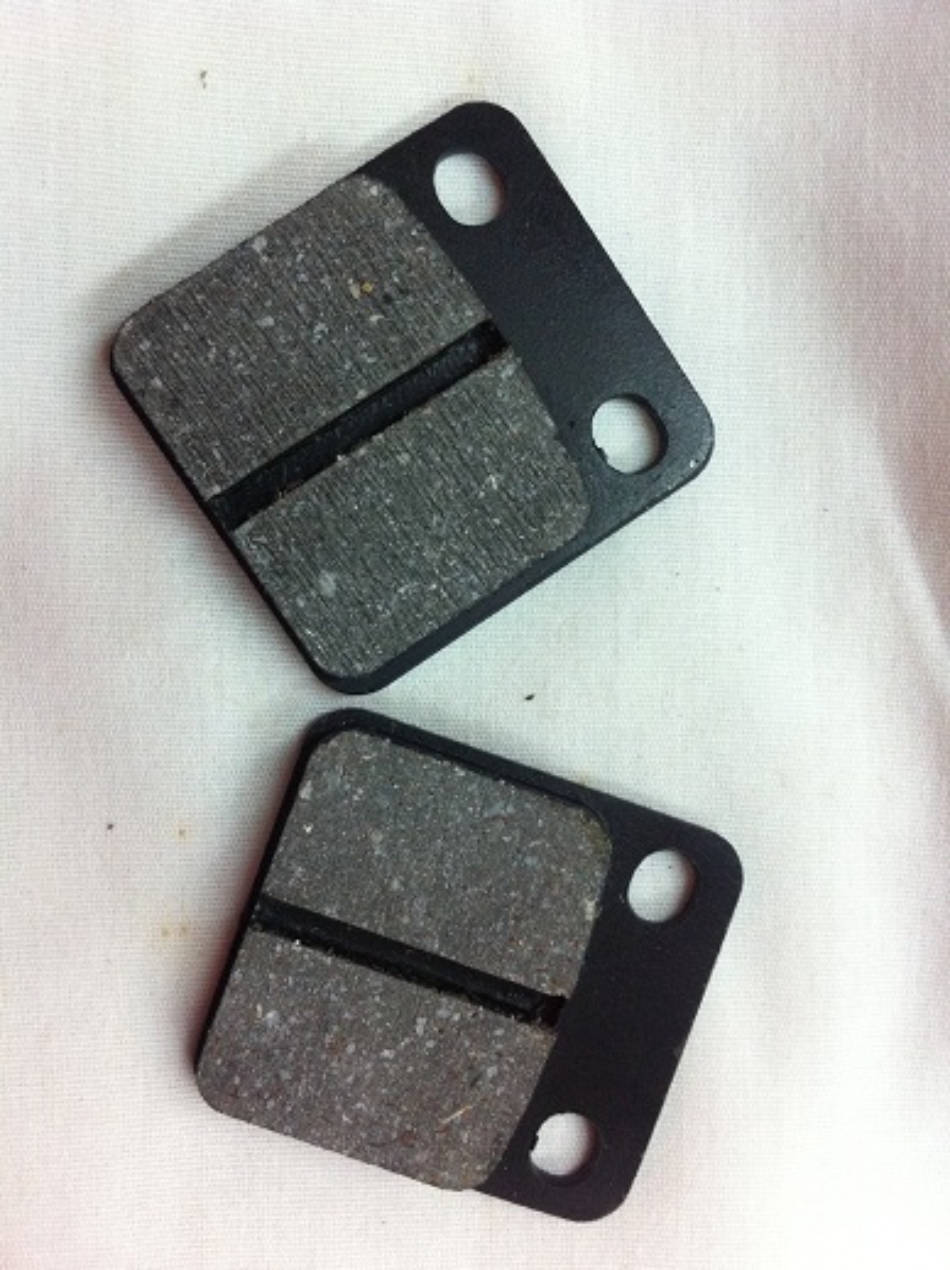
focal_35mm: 35
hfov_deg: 40.6
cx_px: 475
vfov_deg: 52.7
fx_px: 1283
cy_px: 635
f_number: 2.8
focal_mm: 3.85
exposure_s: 1/15
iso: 160
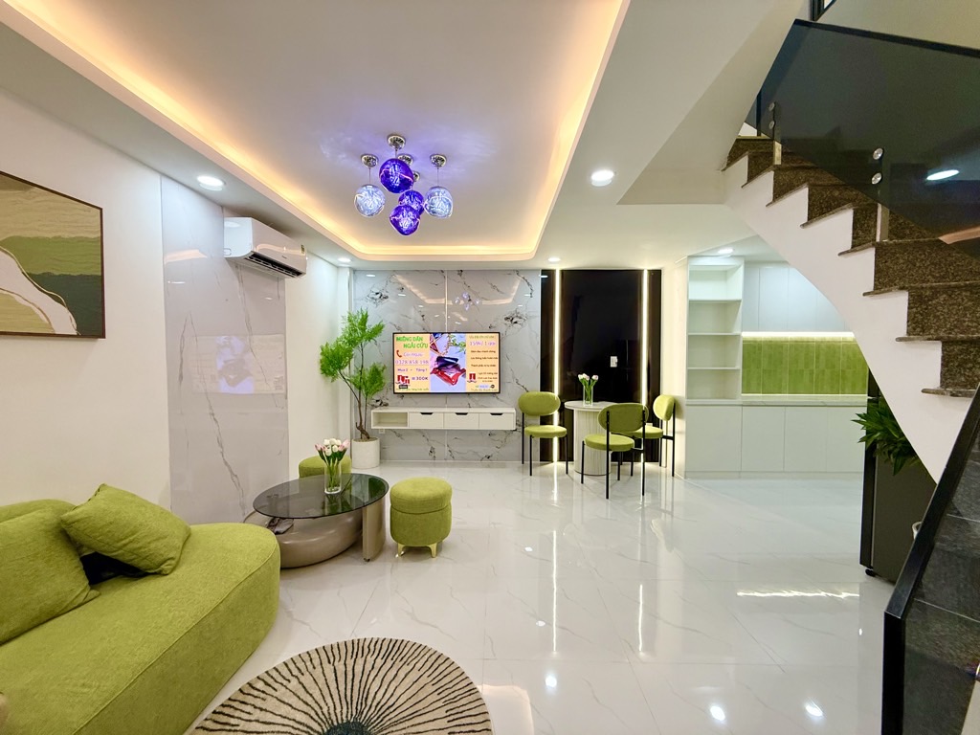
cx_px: 490
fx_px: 396
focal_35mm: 14
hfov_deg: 102.1
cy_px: 368
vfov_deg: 85.7
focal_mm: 2.22
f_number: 2.2
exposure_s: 1/100
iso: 200
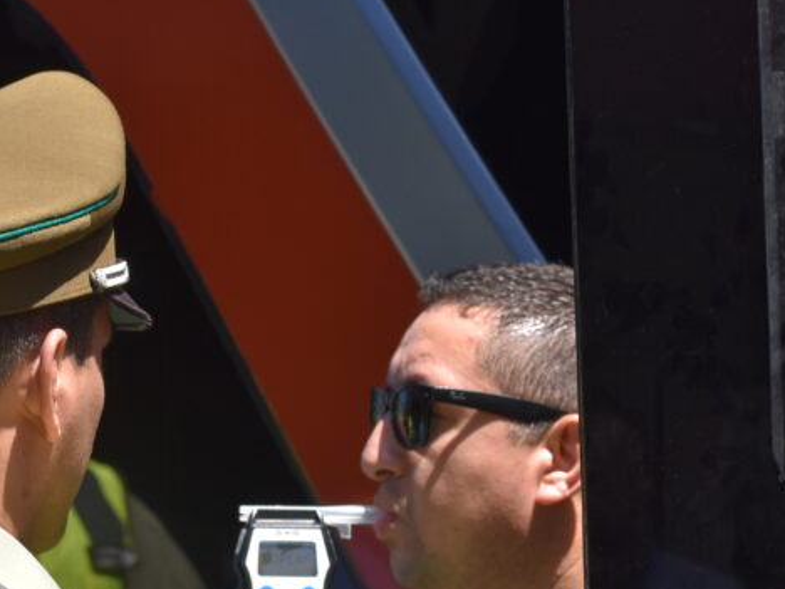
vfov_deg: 6.7
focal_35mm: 221
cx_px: 294
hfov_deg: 9.0
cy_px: 556
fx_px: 5012
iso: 200
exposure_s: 1/500
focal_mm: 70
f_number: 8
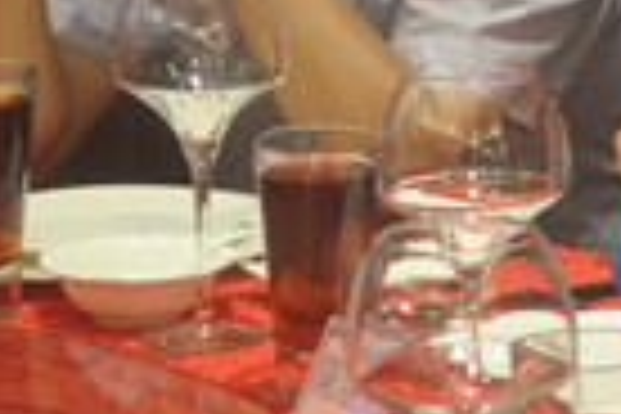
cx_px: 1004
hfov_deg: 8.2
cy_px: -58
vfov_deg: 5.6
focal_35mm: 245
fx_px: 4223
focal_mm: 45
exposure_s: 1/30
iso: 720
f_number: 4.8
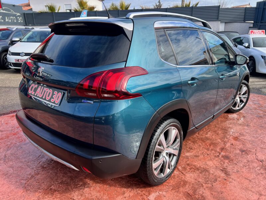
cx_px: 133
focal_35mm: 26
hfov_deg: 67.3
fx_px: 200
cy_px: 100
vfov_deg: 53.1
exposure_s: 1/1412
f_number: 1.5
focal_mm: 5.7
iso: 50
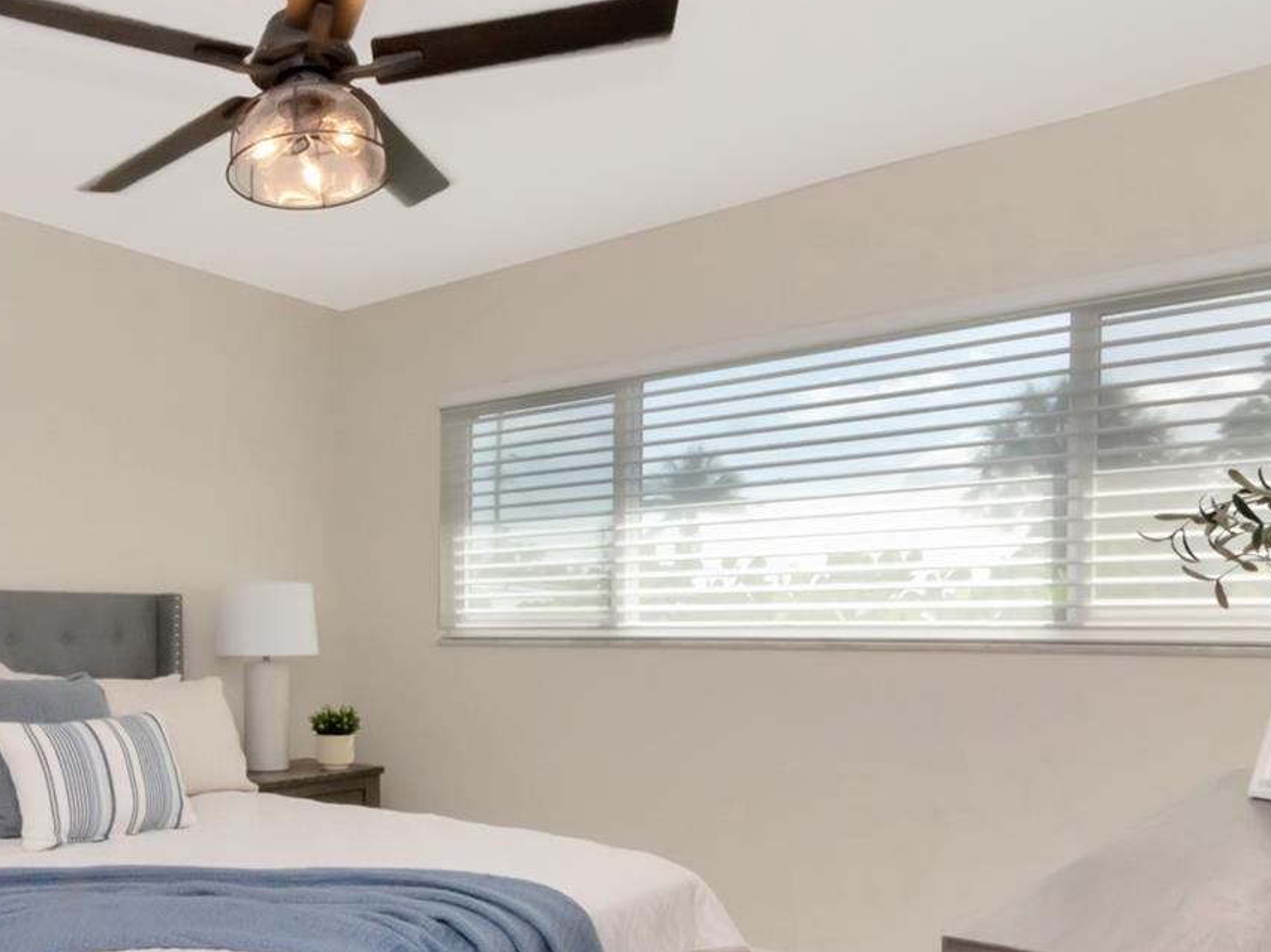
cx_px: 298
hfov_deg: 56.7
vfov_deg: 46.1
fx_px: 1098
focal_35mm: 30
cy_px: 638
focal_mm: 11
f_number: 22
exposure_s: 1/200
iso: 800
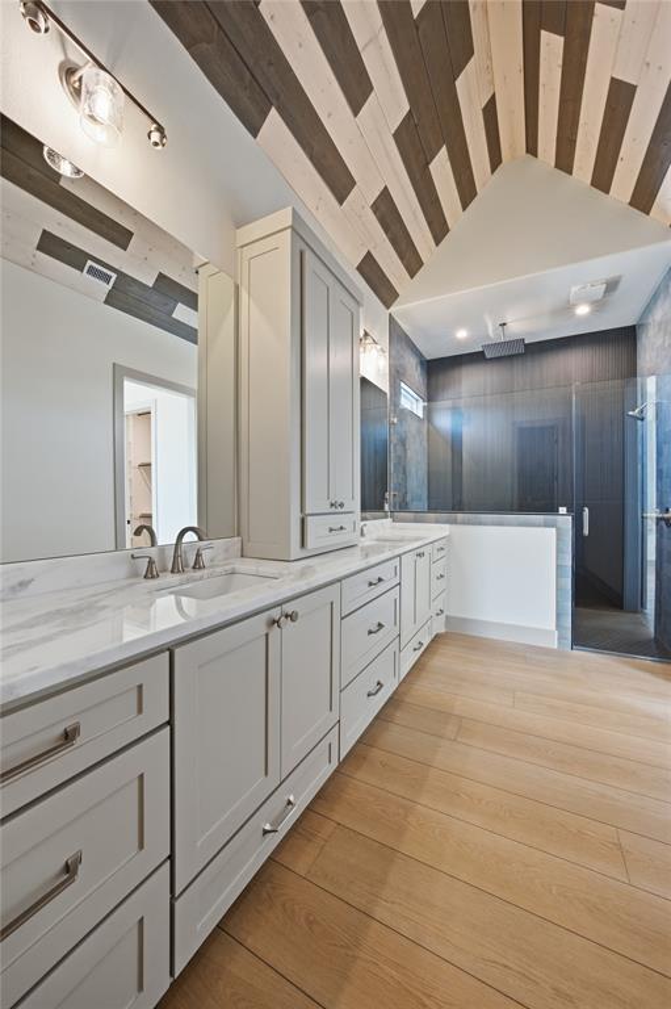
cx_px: 336
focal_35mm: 13
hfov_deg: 85.3
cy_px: 504
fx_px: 364
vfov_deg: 108.4
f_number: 8
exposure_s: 1/160
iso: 500
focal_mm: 13
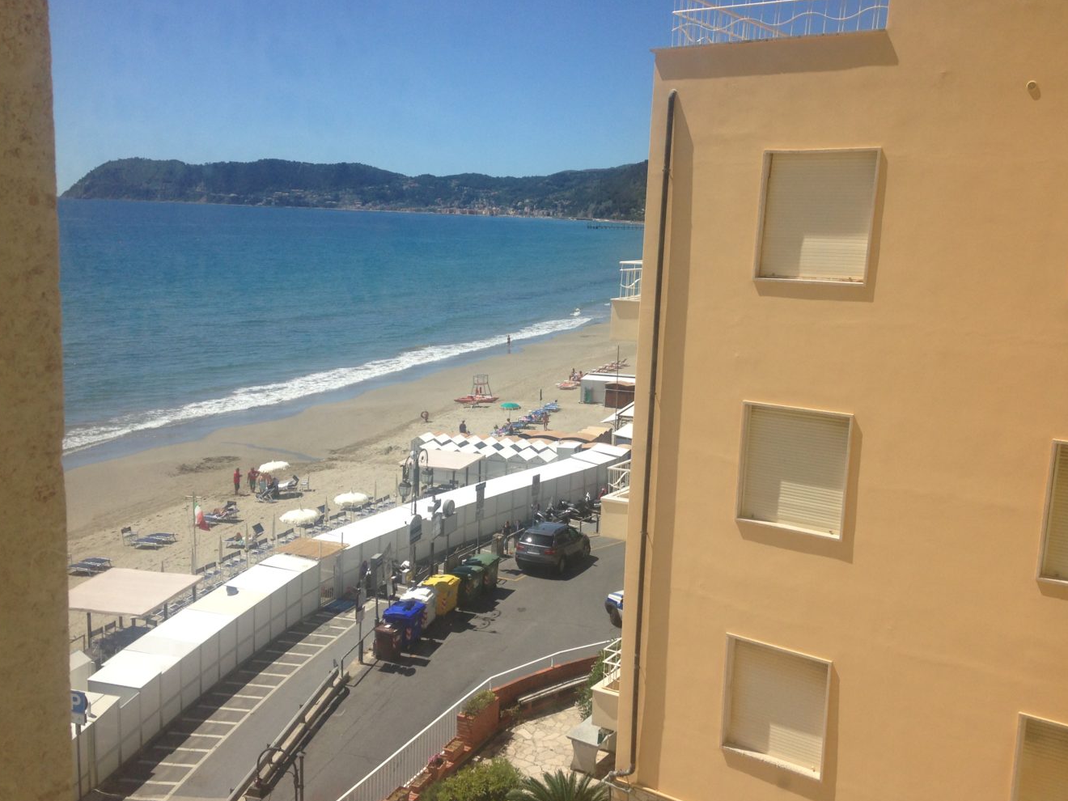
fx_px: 1111
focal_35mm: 36
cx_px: 545
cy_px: 383
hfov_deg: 51.4
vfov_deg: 39.6
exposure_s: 1/2088
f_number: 2.4
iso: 50
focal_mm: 4.12
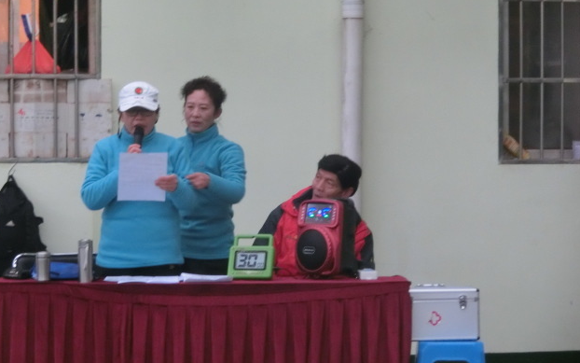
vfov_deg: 7.3
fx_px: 2862
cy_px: 184
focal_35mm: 181
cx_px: 286
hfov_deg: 11.6
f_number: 5.8
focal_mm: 29.39
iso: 800
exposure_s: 1/30
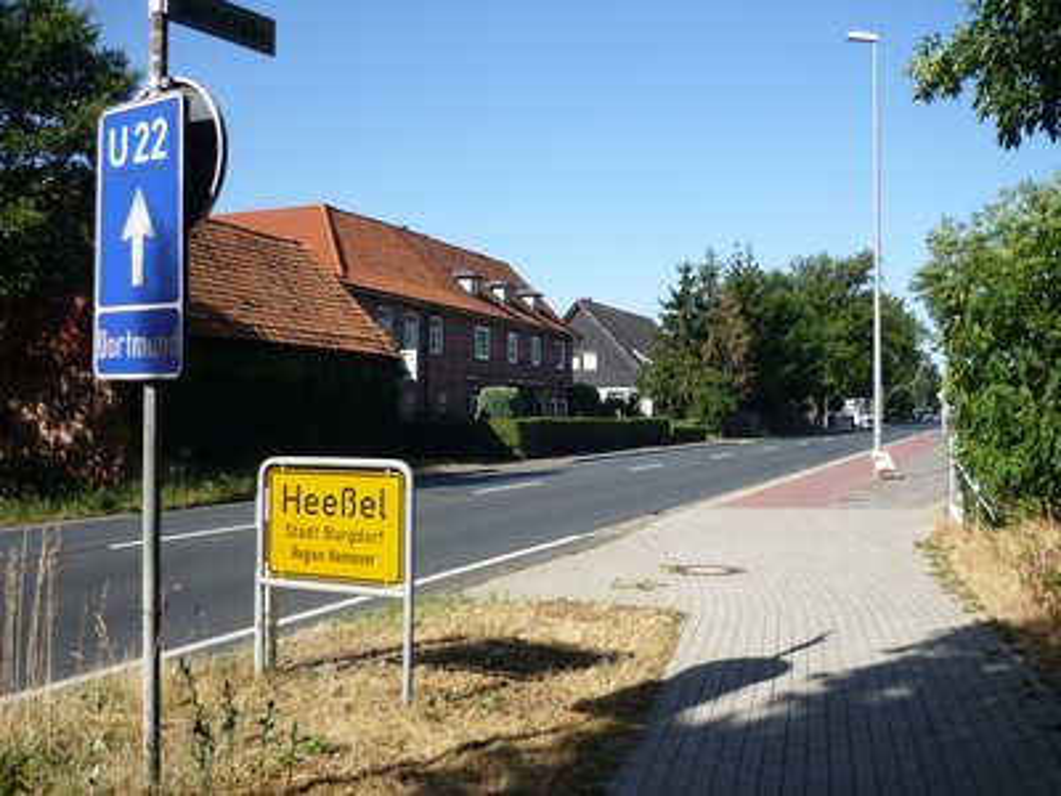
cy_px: 398
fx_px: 1011
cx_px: 530
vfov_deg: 42.9
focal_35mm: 33
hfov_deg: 55.4
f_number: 8
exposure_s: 1/125
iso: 100
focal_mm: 5.5
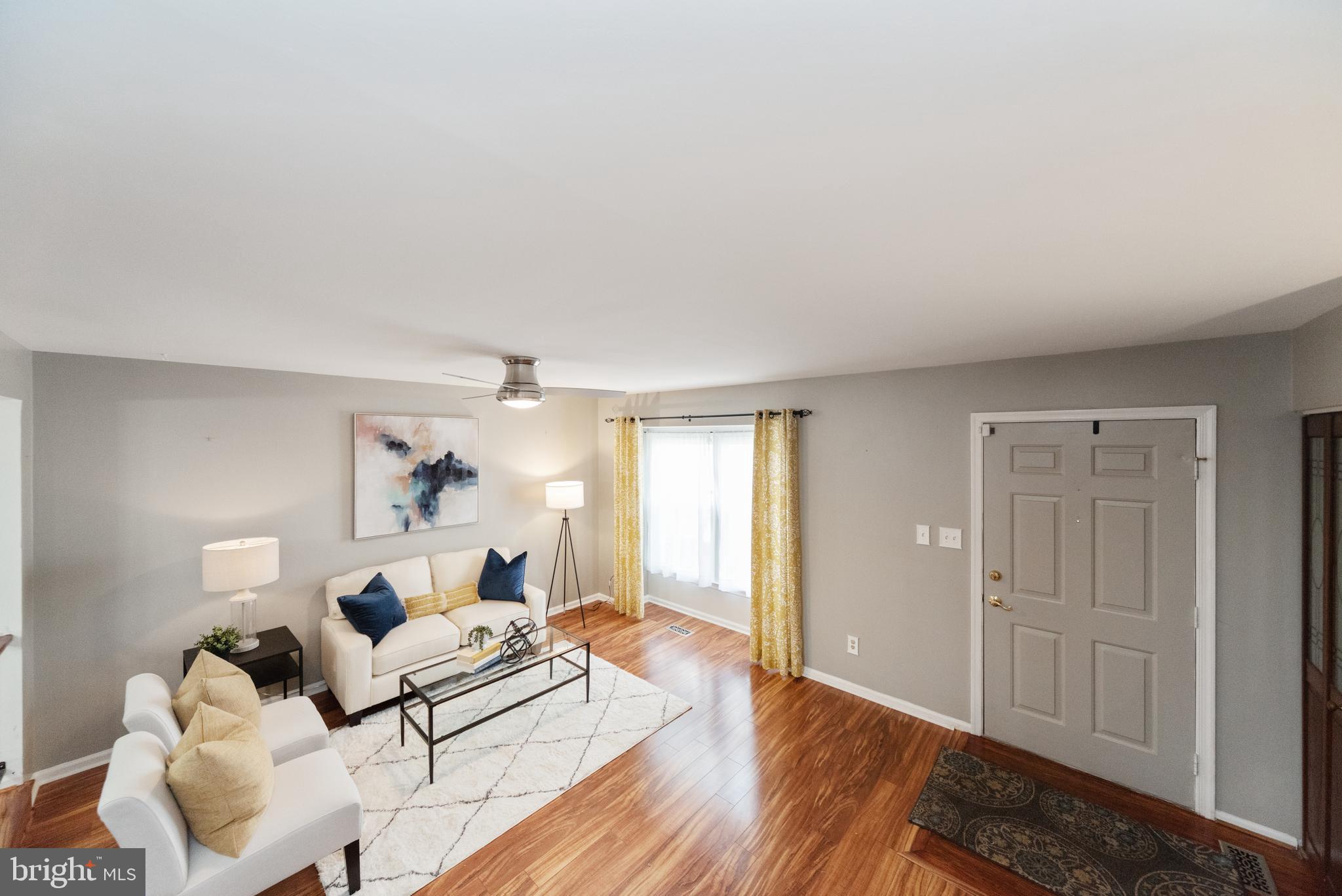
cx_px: 671
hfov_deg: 112.6
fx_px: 447
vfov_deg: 90.1
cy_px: 448
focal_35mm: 12
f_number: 6.3
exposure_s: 1/80
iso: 1600
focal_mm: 12
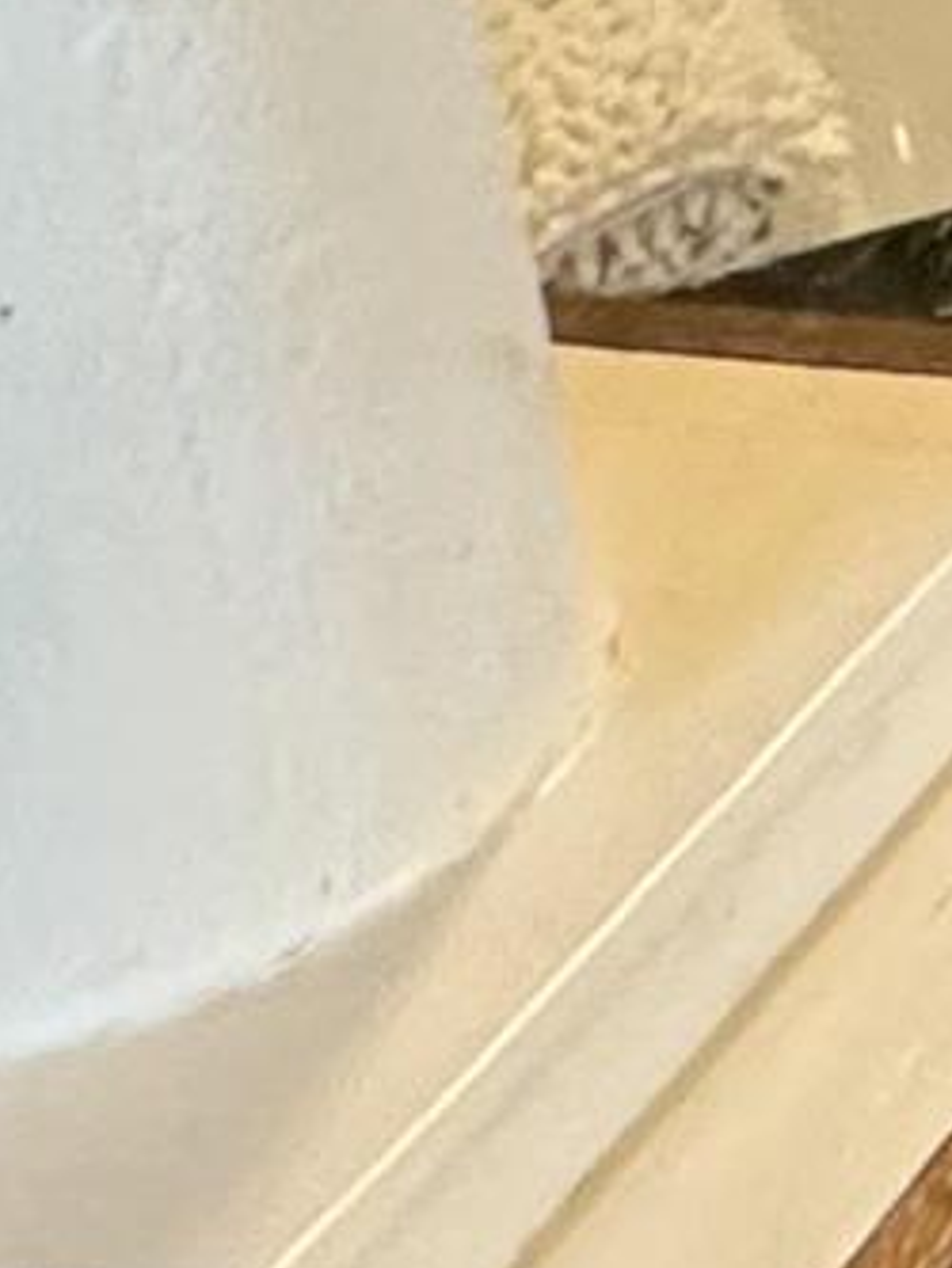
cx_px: 3275
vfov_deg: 13.5
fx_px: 4727
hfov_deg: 8.5
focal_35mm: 129
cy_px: -1085
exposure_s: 1/60
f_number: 2.2
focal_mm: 2.22
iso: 640
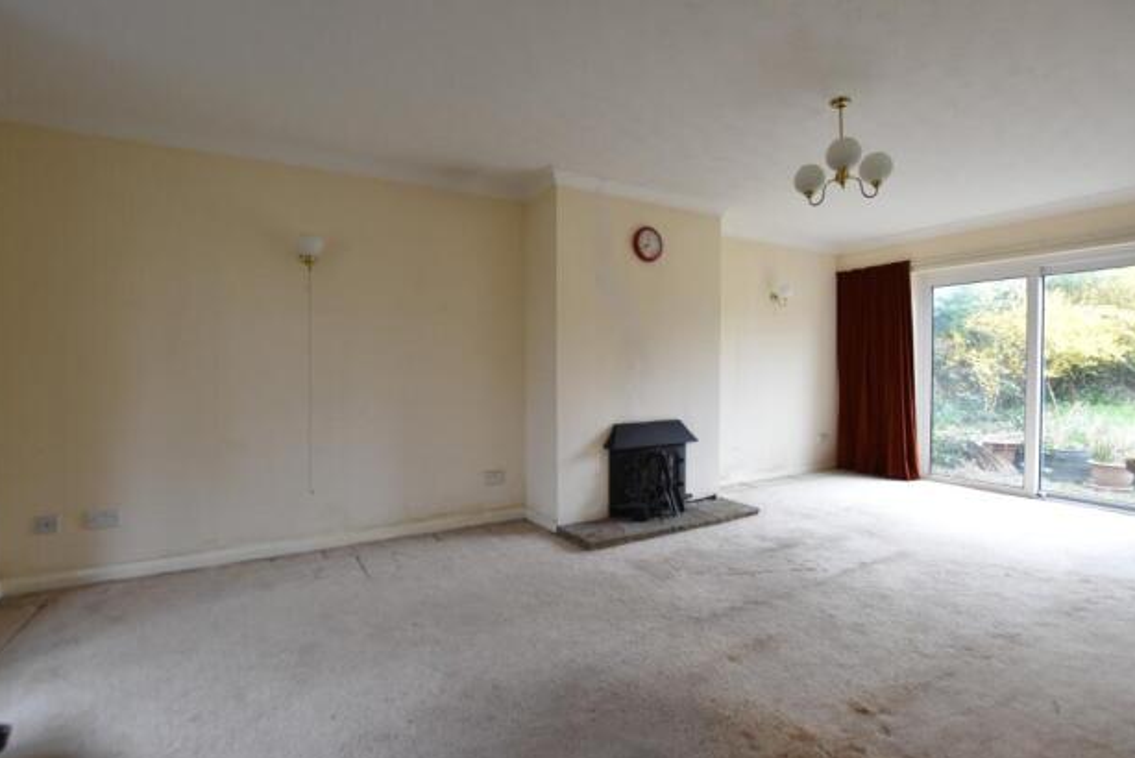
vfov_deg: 73.8
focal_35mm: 16
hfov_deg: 96.7
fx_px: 505
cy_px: 374
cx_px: 565
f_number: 4.5
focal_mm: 10
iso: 800
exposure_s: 1/125
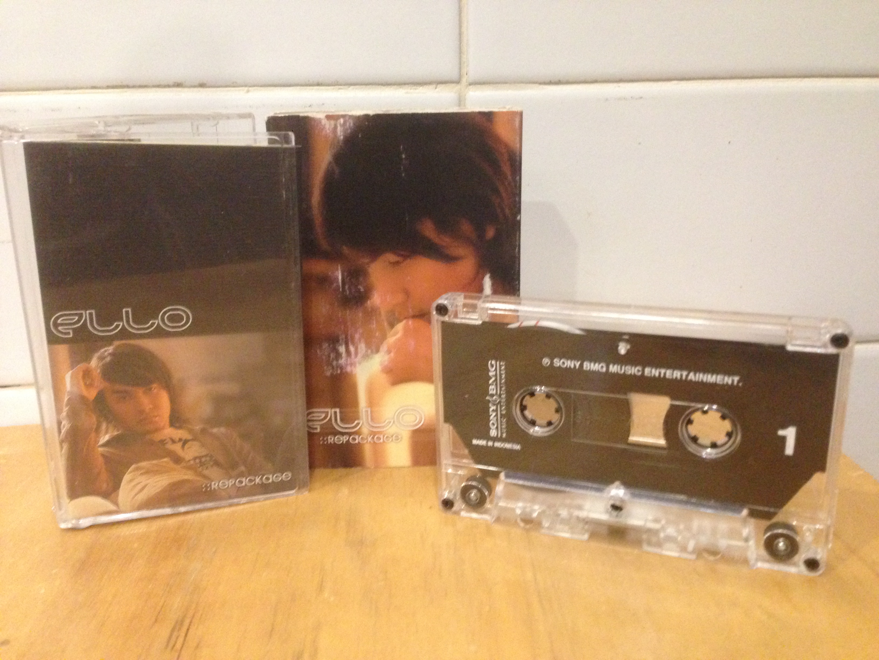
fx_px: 838
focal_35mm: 33
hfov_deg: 55.4
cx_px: 440
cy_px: 330
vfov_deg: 42.9
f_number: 2.4
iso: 500
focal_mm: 4.12
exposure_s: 1/15
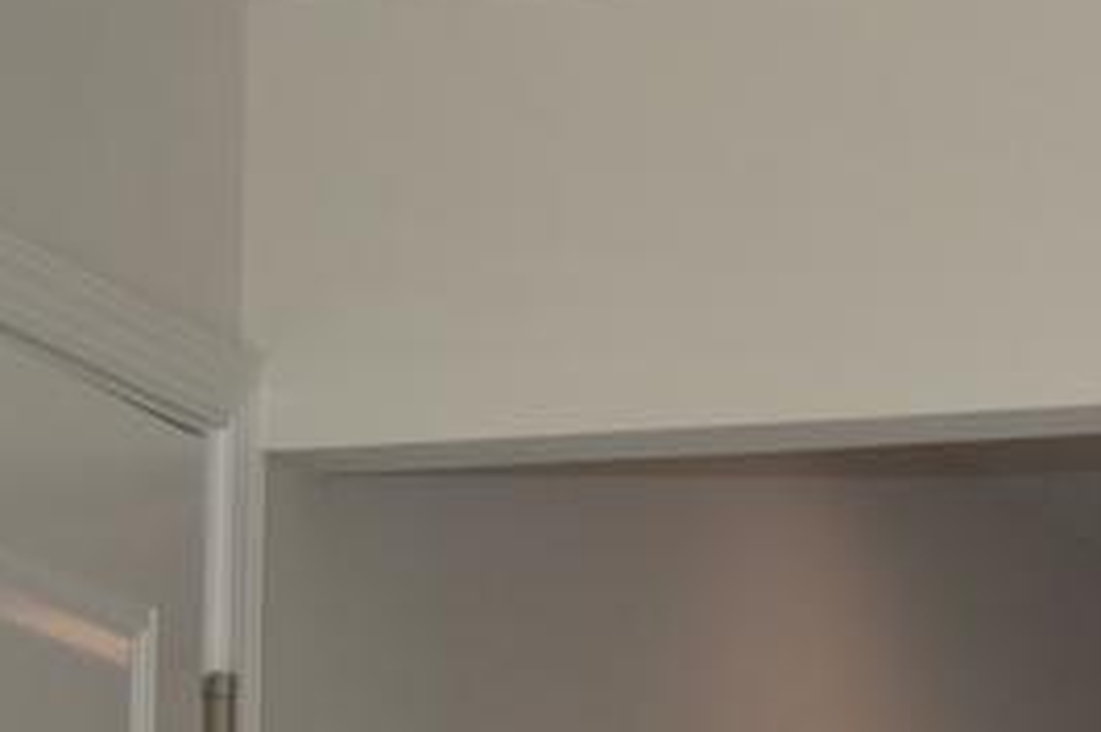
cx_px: 712
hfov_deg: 9.9
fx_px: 6357
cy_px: 749
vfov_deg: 6.6
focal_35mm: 208
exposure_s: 1/160
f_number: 6.3
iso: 100
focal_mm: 18
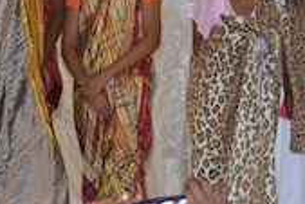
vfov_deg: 7.9
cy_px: -117
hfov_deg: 11.8
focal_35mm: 170
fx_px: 1441
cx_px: 395
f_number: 4.2
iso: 800
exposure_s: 1/60
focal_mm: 30
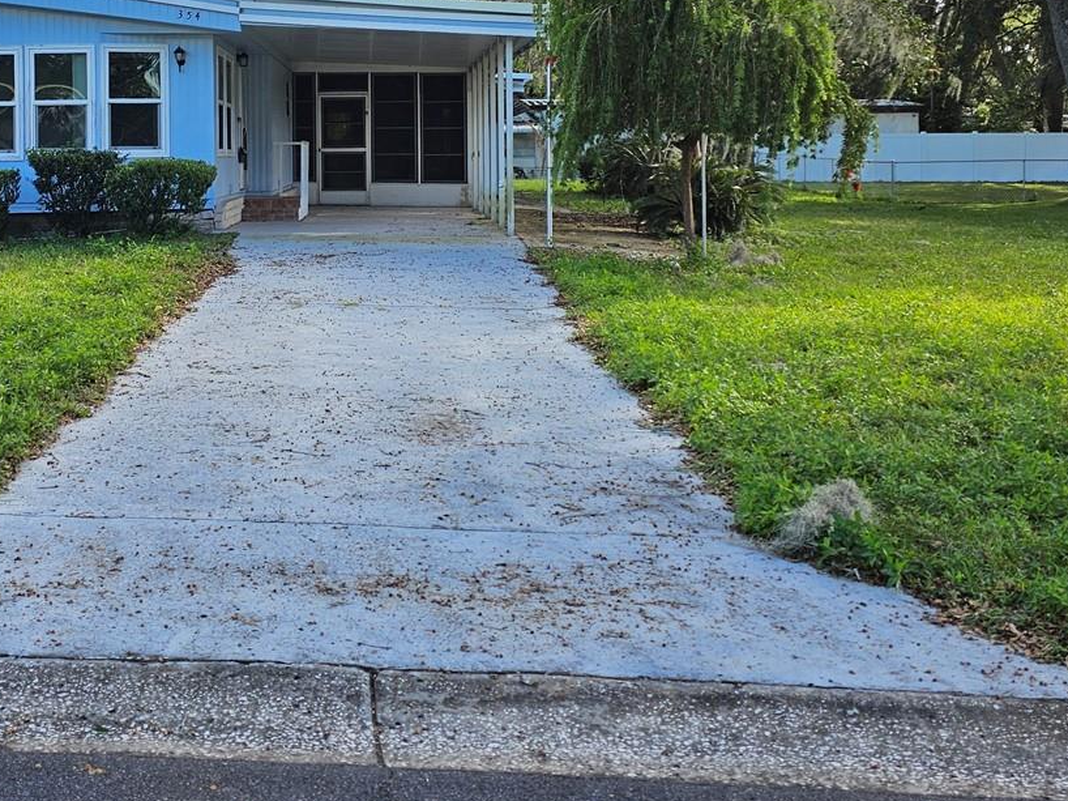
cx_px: 315
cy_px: 139
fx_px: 1388
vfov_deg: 31.2
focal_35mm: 45
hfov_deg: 41.3
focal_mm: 6.3
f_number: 1.7
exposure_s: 1/179
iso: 10
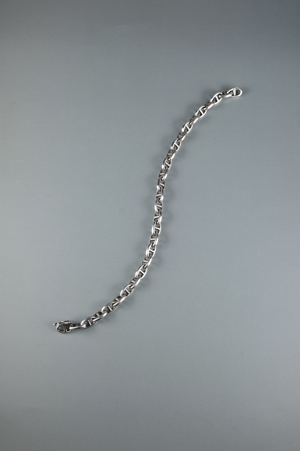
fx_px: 500
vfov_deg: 48.5
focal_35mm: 40
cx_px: 150
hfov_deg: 33.4
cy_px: 226
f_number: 6.3
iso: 100
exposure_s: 1/15
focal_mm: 26
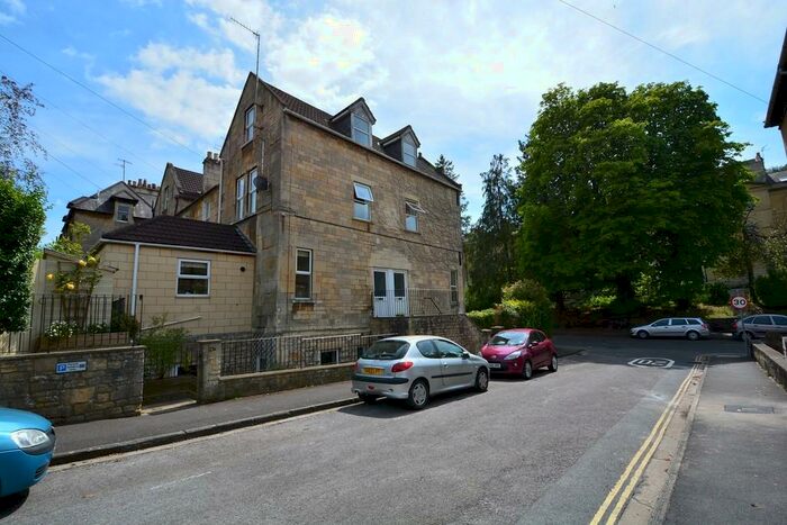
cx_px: 394
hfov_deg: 100.4
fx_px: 328
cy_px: 262
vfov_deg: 77.4
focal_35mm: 15
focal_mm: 10
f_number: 10
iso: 200
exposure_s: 1/320
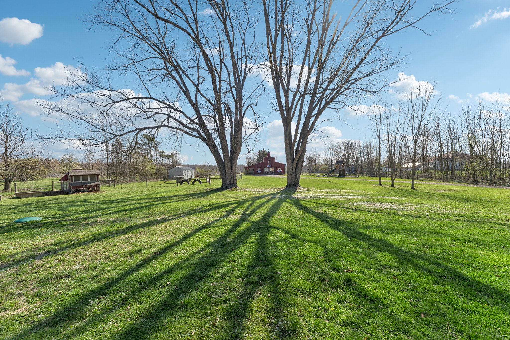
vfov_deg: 81.2
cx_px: 255
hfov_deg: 104.3
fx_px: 198
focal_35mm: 14
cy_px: 170
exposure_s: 1/640
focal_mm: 14
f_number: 8
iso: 250
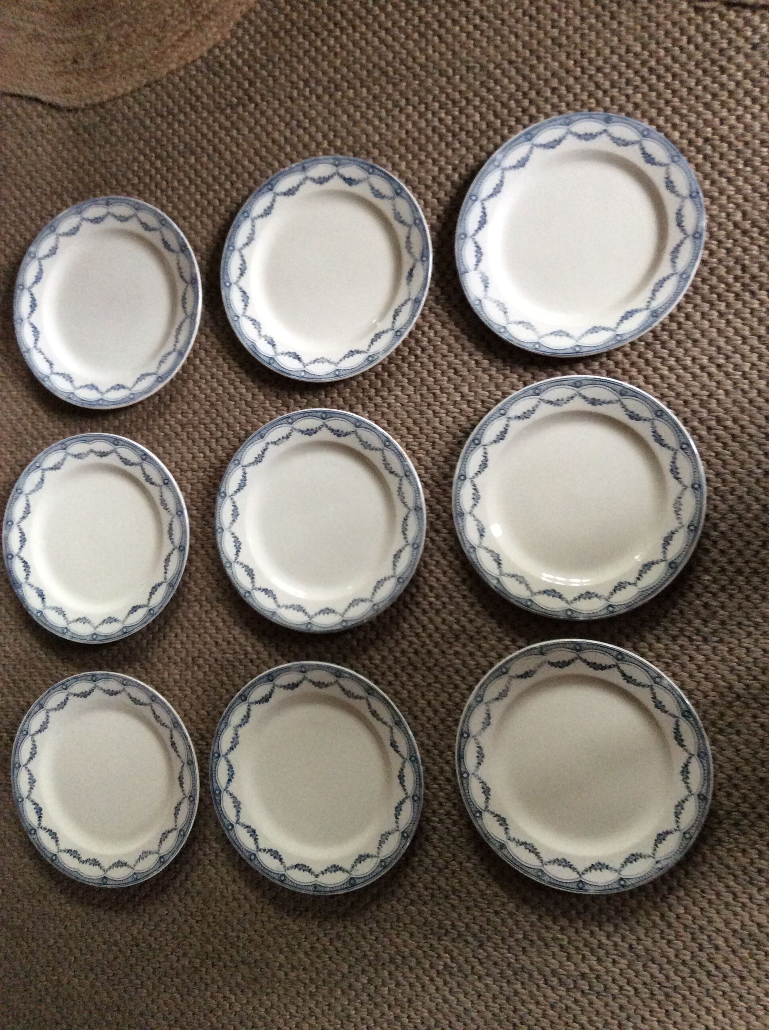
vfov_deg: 56.9
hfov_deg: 44.1
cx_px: 384
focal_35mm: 32
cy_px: 515
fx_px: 950
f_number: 2.4
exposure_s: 1/24
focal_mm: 3.3
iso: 200
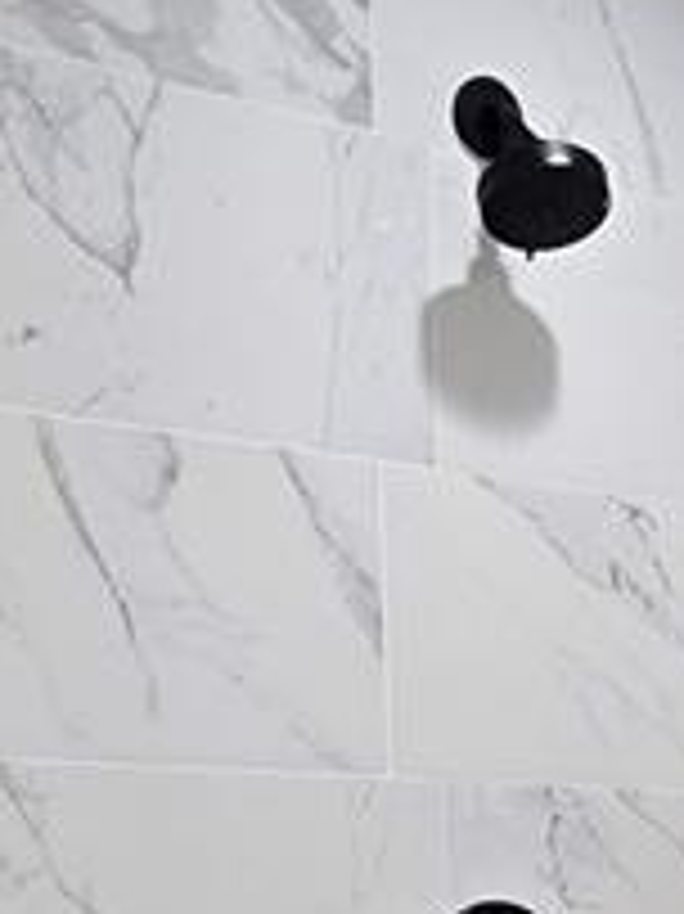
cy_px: 1288
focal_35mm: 77
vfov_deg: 21.9
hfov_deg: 18.1
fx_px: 2031
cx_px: 828
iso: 50
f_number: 2.2
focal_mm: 2.2
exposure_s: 1/60
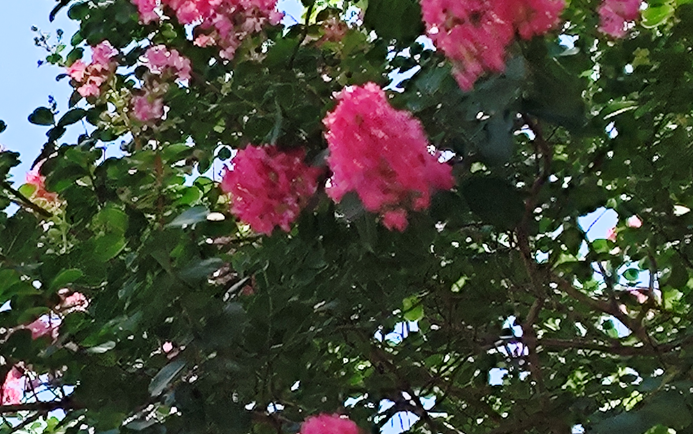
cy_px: 193
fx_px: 1152
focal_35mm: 61
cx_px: 216
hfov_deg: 33.1
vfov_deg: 21.3
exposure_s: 1/1464
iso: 50
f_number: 1.65
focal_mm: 5.26
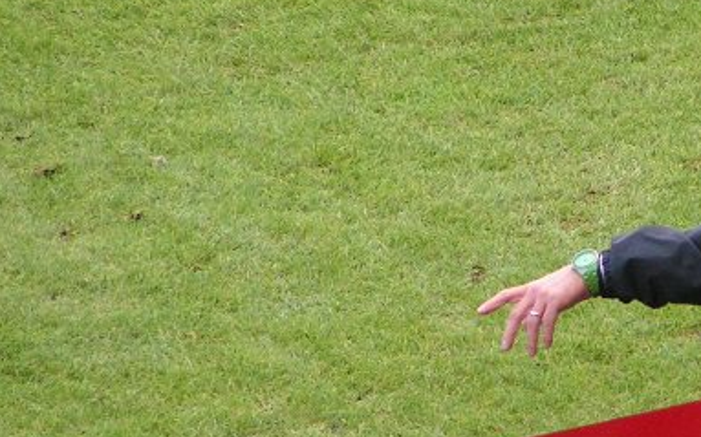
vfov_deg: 1.6
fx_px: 16079
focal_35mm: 842
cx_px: 611
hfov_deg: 2.5
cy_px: 265
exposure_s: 1/400
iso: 160
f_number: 3.5
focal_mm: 58
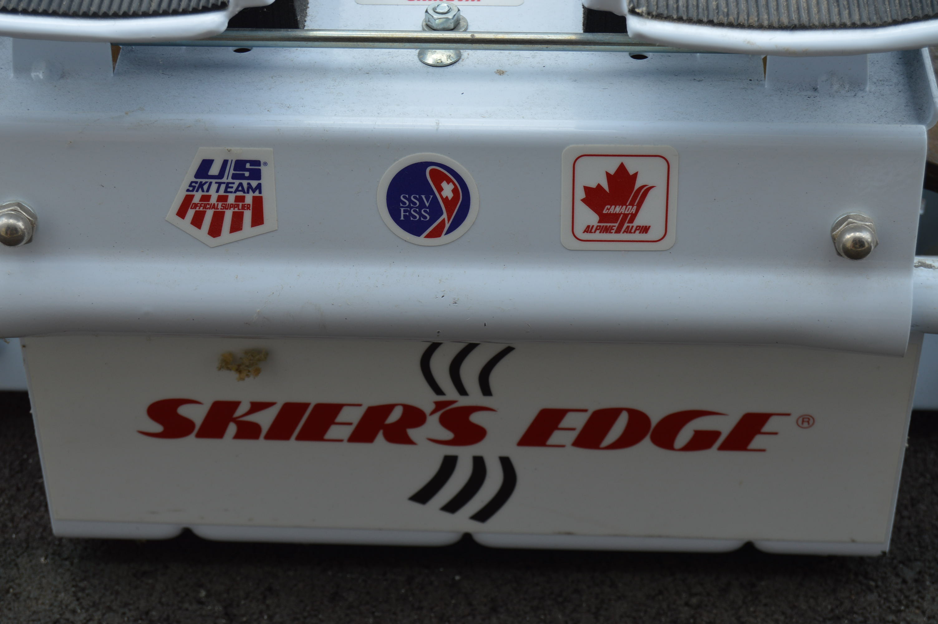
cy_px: 312
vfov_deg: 16.5
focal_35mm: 82
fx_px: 2148
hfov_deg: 24.6
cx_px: 469
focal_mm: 55
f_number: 8
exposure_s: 1/160
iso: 100
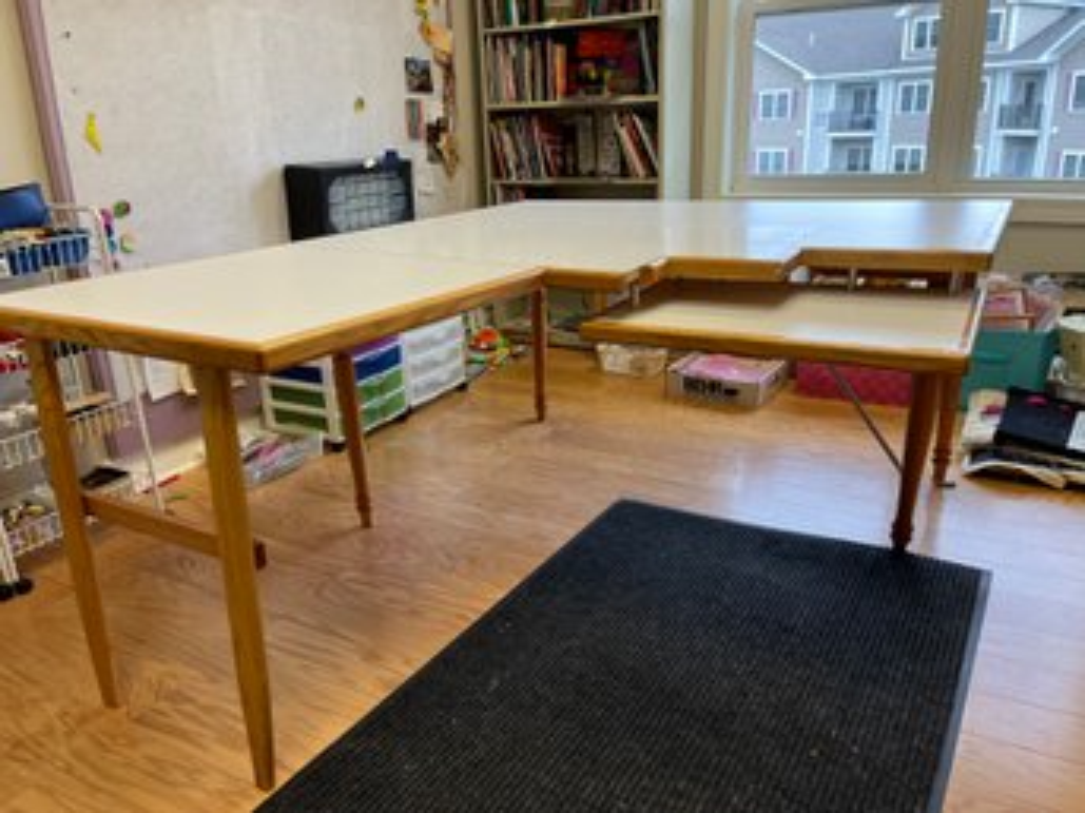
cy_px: 406
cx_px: 542
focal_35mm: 26
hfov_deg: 67.3
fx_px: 815
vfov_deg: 53.0
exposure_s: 1/133
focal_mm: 5.1
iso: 50
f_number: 1.6
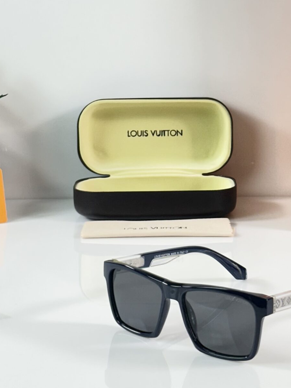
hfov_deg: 14.5
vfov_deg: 19.0
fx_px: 1143
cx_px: 207
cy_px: 55
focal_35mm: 102
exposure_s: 1/100
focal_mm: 6.86
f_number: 1.78
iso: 64
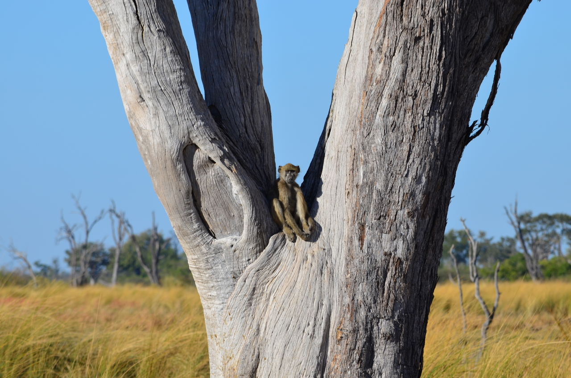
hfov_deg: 4.6
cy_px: 189
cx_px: 286
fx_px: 7123
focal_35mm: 450
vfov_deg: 3.0
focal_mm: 300
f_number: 11
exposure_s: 1/160
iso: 100
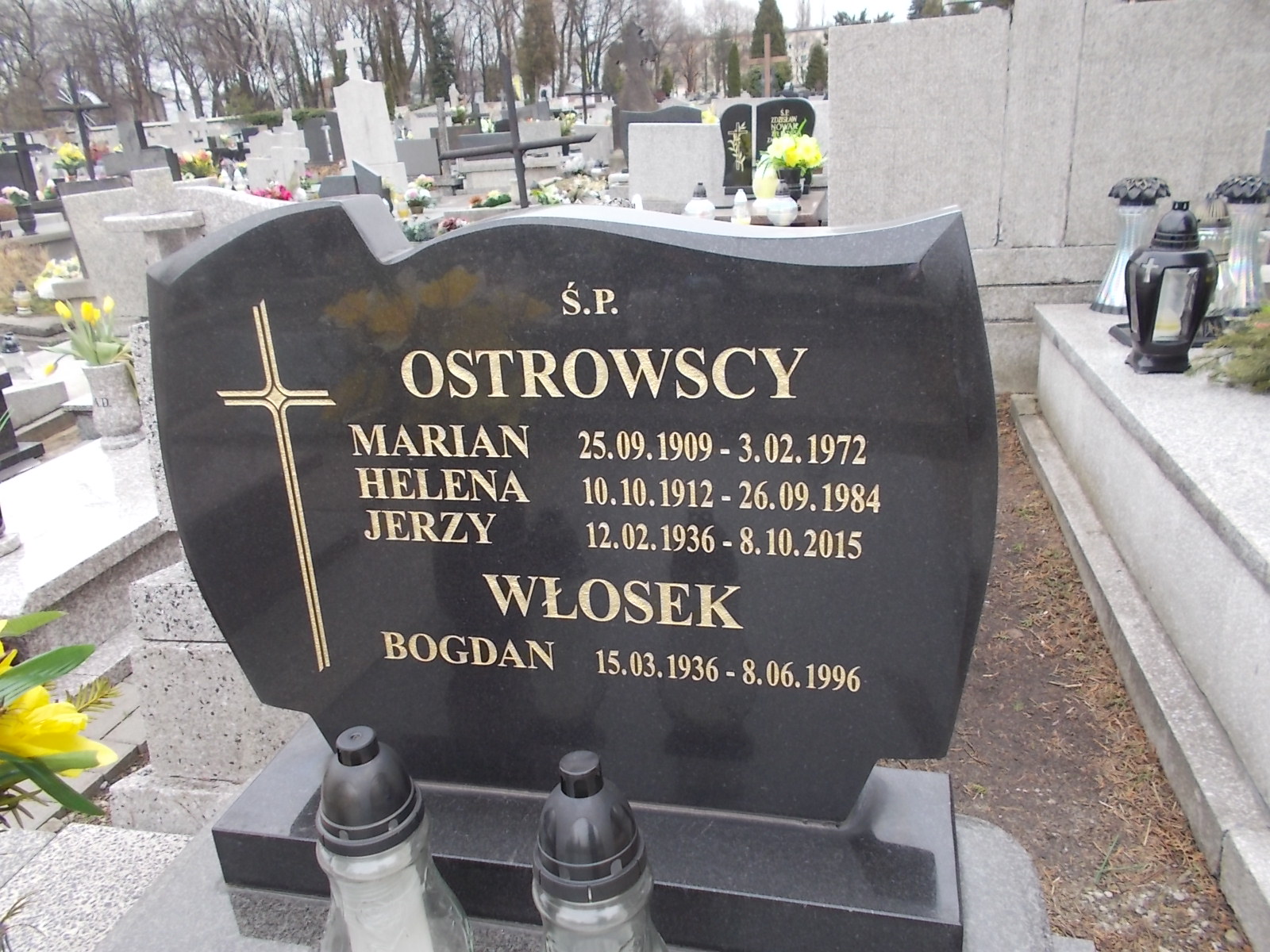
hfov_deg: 67.3
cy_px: 476
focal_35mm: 26
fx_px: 954
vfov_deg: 53.1
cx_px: 635
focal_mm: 4.6
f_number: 3.2
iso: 80
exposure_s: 1/160
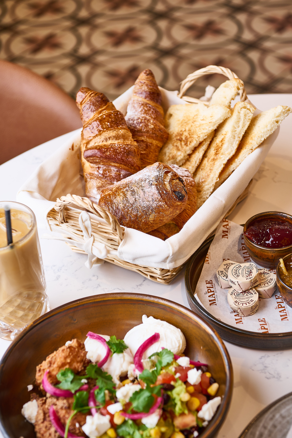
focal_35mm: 70
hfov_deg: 19.5
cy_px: 219
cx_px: 146
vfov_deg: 28.8
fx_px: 852
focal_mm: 70
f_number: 5.6
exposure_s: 1/100
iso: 64
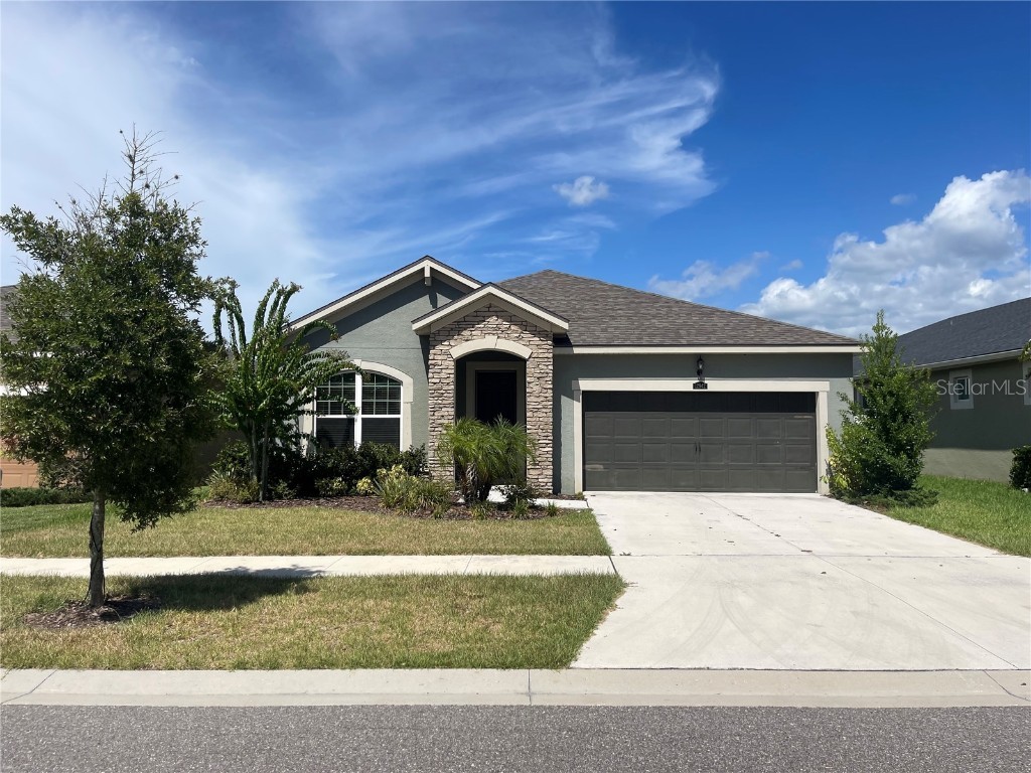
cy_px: 386
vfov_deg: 53.1
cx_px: 516
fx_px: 774
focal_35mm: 26
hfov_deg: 67.3
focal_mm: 5.1
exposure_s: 1/6993
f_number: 1.6
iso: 32
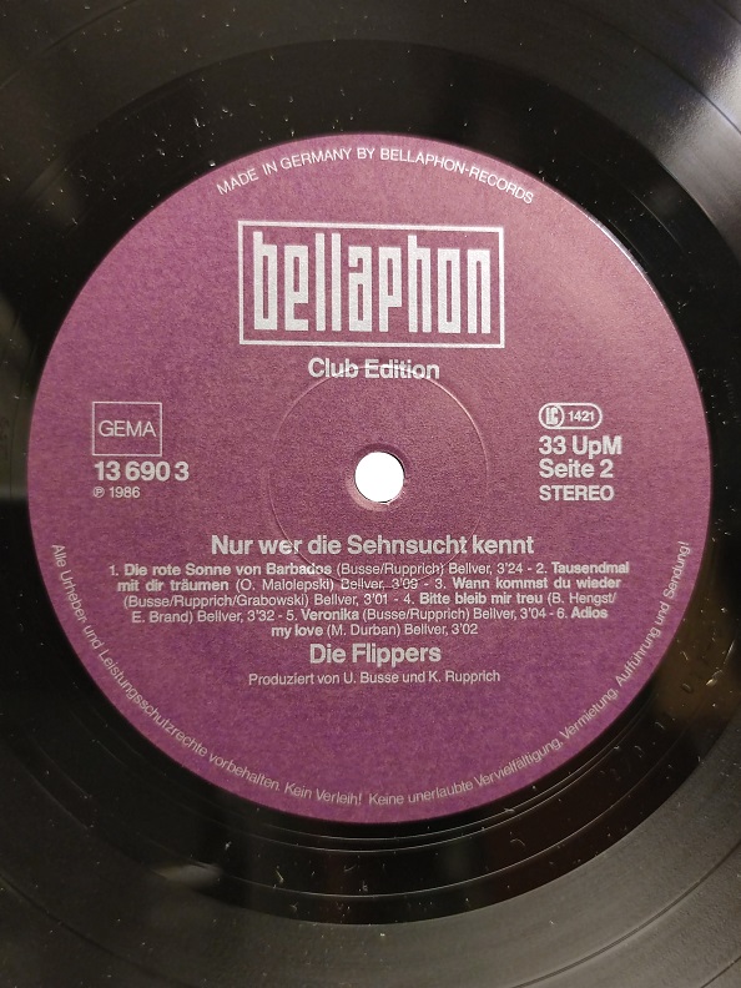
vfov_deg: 39.7
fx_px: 1370
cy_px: 494
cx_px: 370
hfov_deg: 30.3
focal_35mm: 48
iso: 1510
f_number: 1.69
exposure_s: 1/60
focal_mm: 6.72
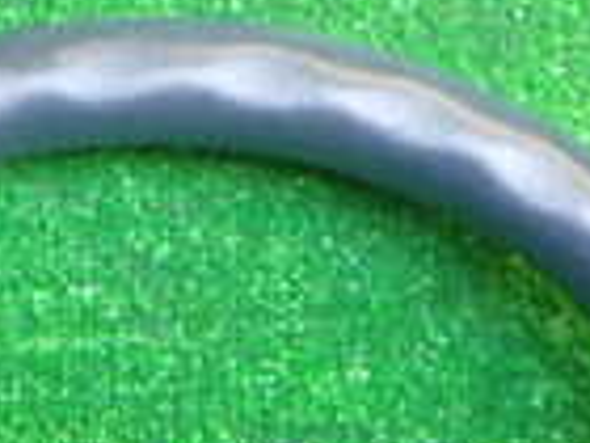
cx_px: 84
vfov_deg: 10.8
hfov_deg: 15.1
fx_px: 2199
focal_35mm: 129
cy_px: 781
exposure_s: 1/30
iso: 200
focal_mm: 5.4
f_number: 2.3
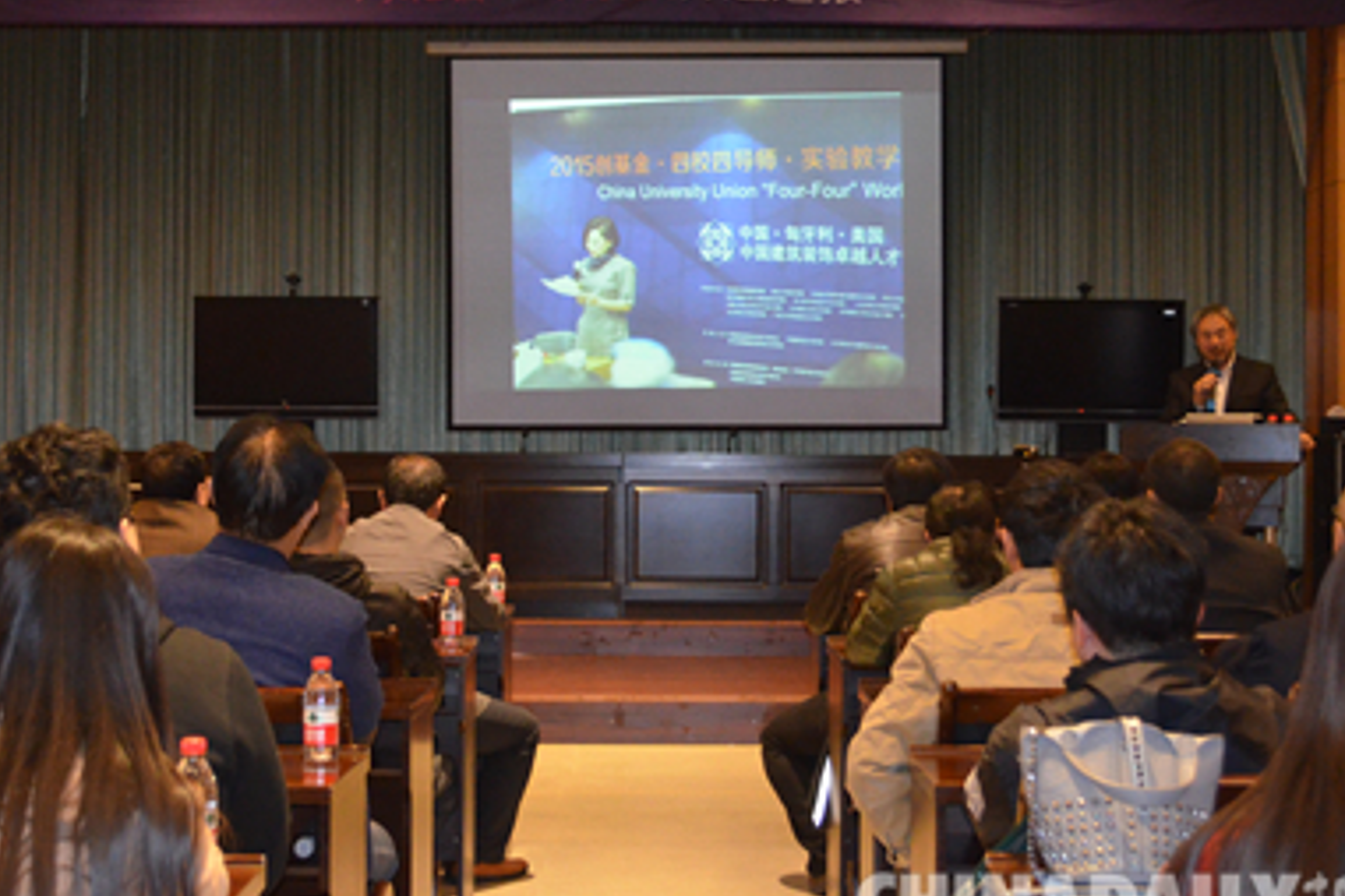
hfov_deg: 33.9
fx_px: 2204
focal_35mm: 59
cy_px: 386
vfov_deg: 23.0
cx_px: 639
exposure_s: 1/60
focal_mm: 30
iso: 3200
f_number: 4.5
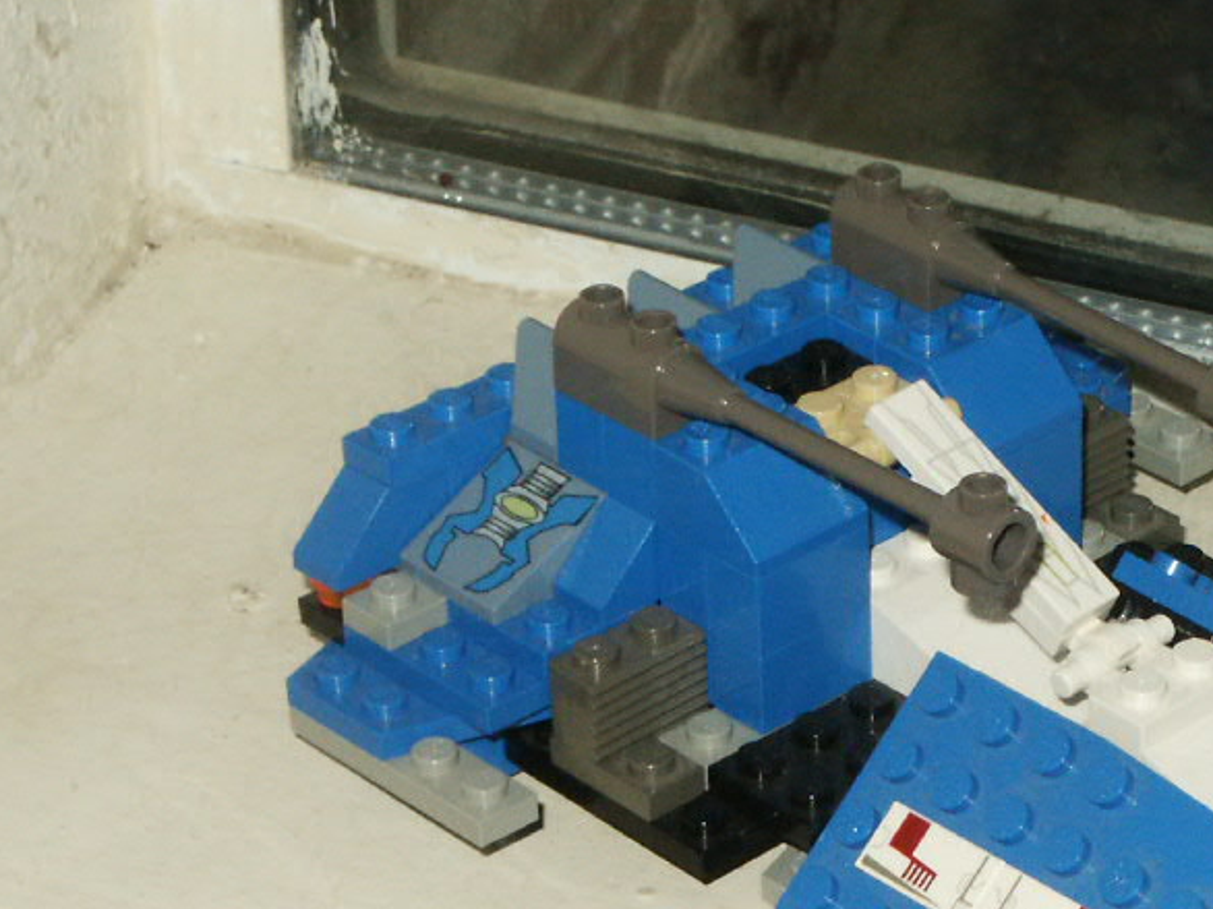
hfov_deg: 12.8
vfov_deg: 9.7
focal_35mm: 153
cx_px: 1039
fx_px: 5359
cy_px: 694
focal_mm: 14.6
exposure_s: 1/60
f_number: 8
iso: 200
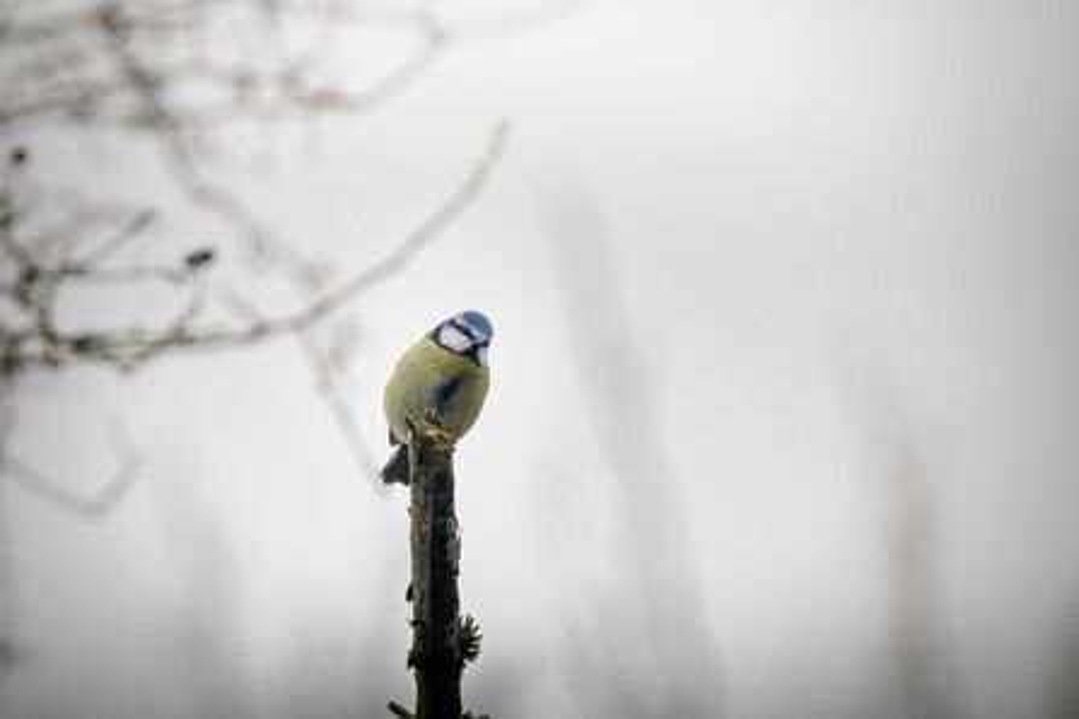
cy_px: 360
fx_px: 8991
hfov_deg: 6.9
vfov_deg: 4.6
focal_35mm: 300
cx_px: 540
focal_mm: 200
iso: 8000
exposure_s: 1/500
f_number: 6.3
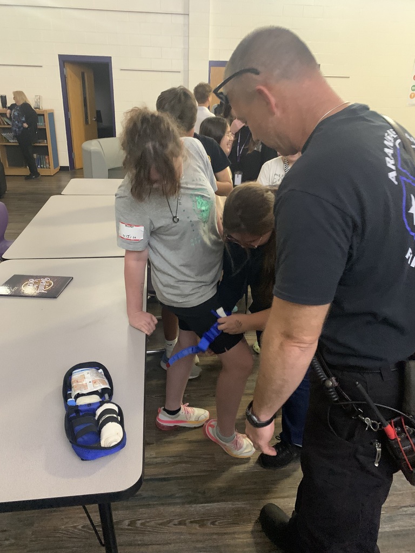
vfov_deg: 67.3
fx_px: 416
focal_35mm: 26
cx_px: 208
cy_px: 276
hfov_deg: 53.1
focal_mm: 4.25
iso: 640
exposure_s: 1/30
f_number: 1.8
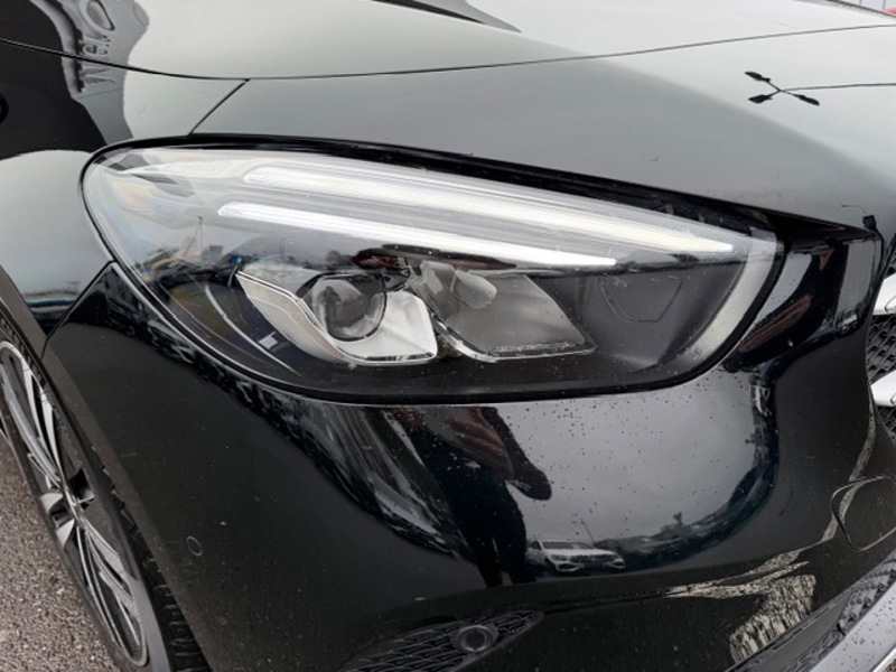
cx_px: 448
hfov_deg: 71.6
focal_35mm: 24
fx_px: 621
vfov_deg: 56.8
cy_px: 336
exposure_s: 1/426
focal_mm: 6.76
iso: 100
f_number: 1.78
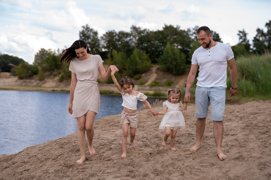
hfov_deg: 39.6
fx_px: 376
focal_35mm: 50
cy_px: 90
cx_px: 136
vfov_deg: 27.0
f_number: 2
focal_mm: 50
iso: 100
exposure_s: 1/800
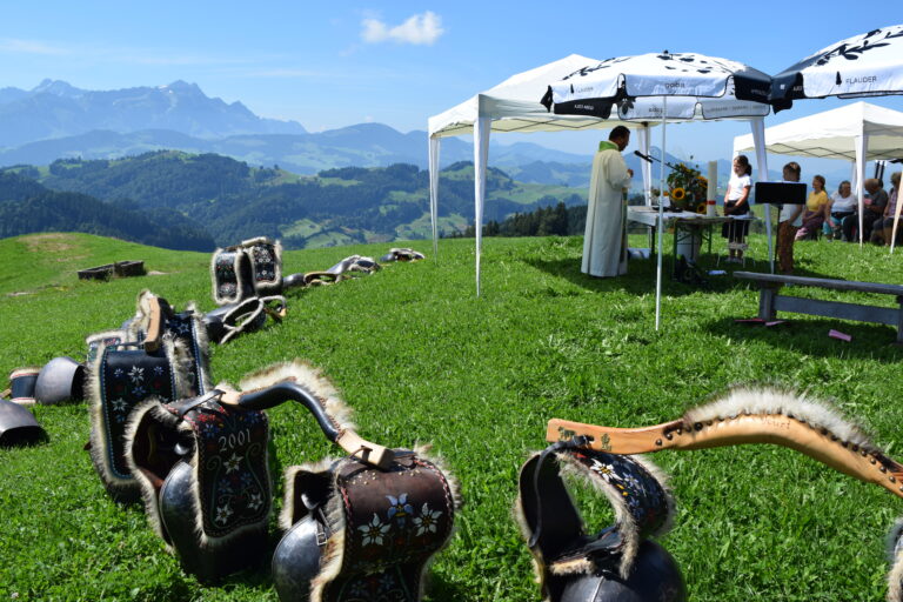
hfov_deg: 55.1
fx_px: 865
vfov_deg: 38.4
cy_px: 301
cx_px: 452
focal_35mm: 34
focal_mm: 23
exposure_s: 1/400
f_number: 10
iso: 200
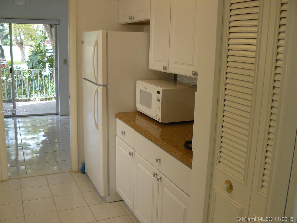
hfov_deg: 51.4
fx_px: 309
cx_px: 148
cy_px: 112
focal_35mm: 36
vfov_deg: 39.7
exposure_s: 1/60
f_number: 2.8
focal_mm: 6
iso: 100
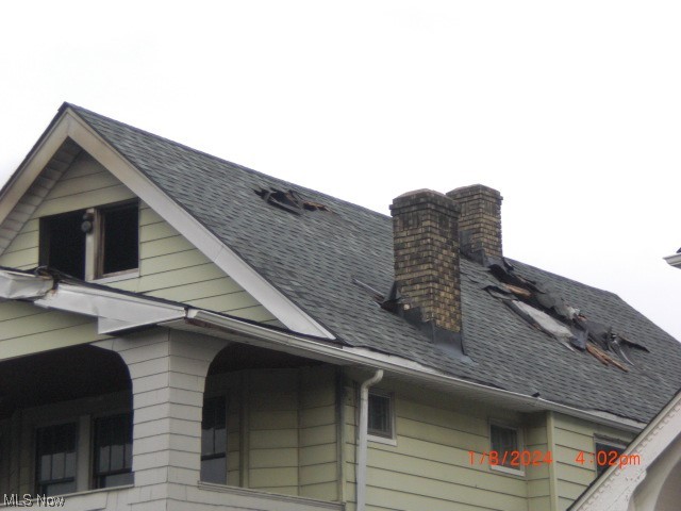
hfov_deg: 17.3
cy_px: 256
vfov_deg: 13.0
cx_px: 340
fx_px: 2243
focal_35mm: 114
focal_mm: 18.9
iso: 200
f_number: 5.9
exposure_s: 1/160
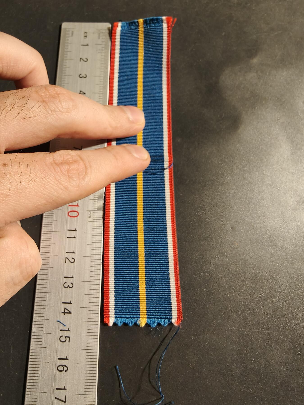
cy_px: 202
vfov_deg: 73.9
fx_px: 269
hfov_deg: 58.9
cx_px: 152
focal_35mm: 23
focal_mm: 2.32
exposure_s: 1/100
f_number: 2
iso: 250
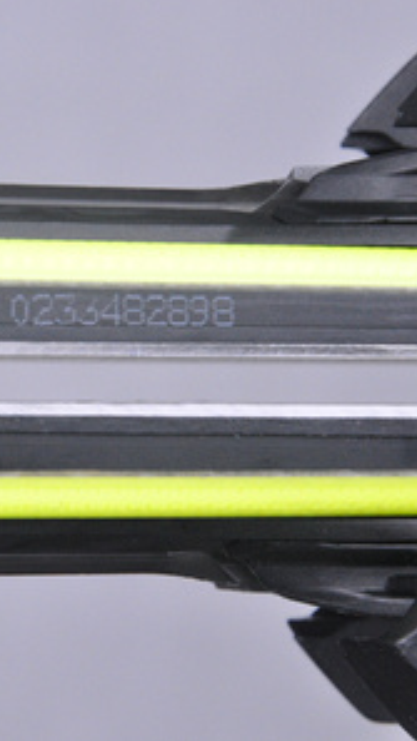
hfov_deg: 4.9
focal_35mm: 250
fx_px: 4912
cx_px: 2
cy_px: 370
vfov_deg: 8.6
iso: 3200
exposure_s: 1/125
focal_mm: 105
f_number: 9.5
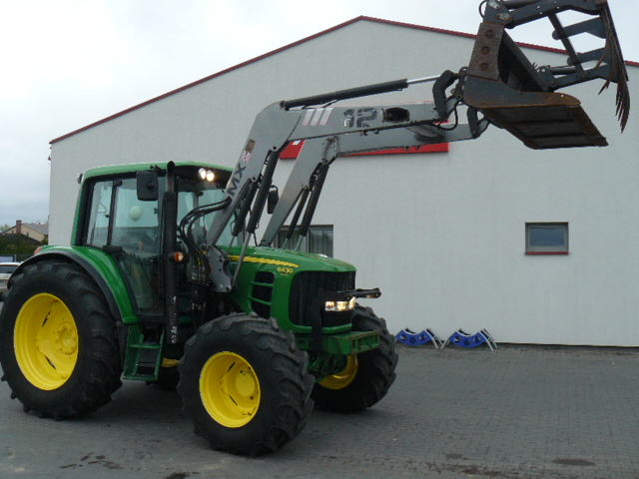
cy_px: 240
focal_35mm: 36
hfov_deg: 51.4
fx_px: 665
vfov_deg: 39.7
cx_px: 320
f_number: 4
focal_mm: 6
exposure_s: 1/250
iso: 100
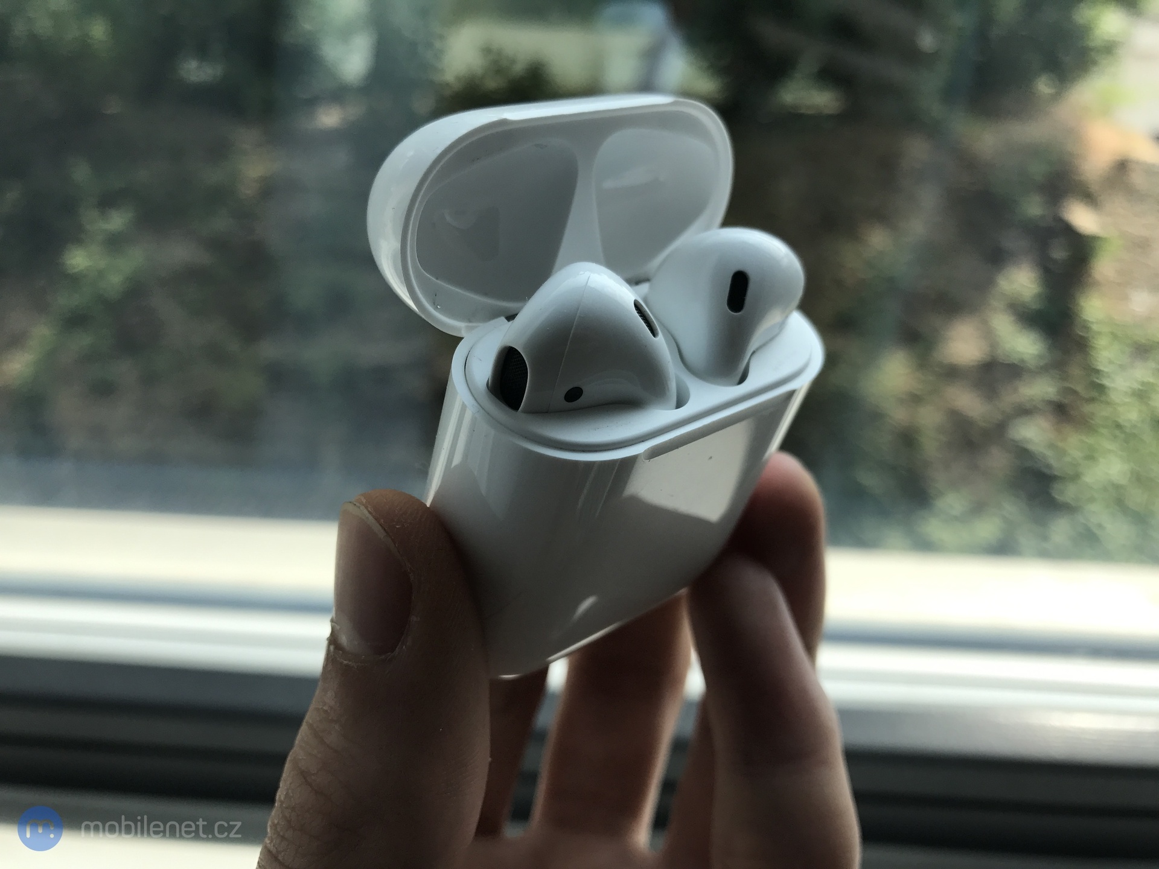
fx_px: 937
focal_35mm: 28
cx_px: 580
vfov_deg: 49.7
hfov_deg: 63.4
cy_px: 434
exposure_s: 1/694
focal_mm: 3.99
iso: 20
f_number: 1.8
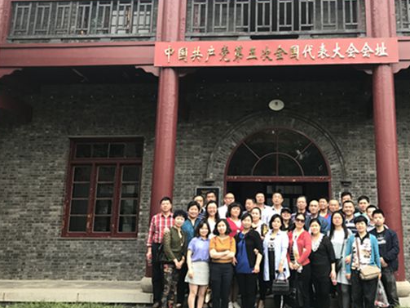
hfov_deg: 47.3
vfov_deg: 36.7
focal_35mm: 39
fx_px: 462
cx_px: 264
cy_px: 127
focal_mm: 3.99
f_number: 1.8
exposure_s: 1/100
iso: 32
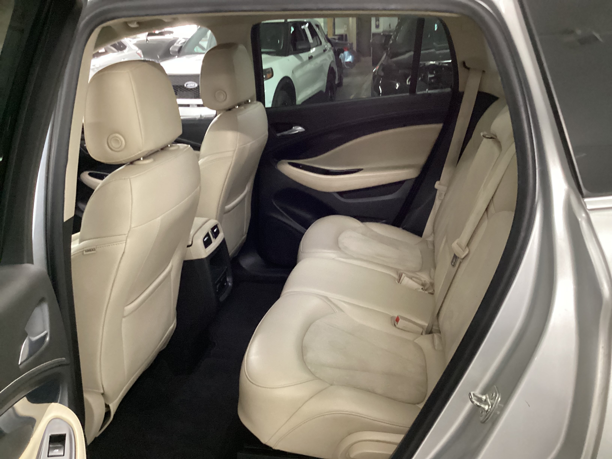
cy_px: 230
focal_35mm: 31
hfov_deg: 58.4
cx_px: 306
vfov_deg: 45.4
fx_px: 548
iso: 500
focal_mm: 3.3
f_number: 2.4
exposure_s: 1/30
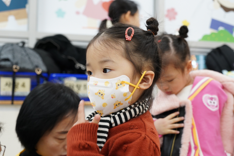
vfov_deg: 22.3
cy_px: 78
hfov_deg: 32.9
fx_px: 397
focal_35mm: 61
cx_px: 117
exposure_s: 1/50
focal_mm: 60
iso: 2500
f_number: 7.1
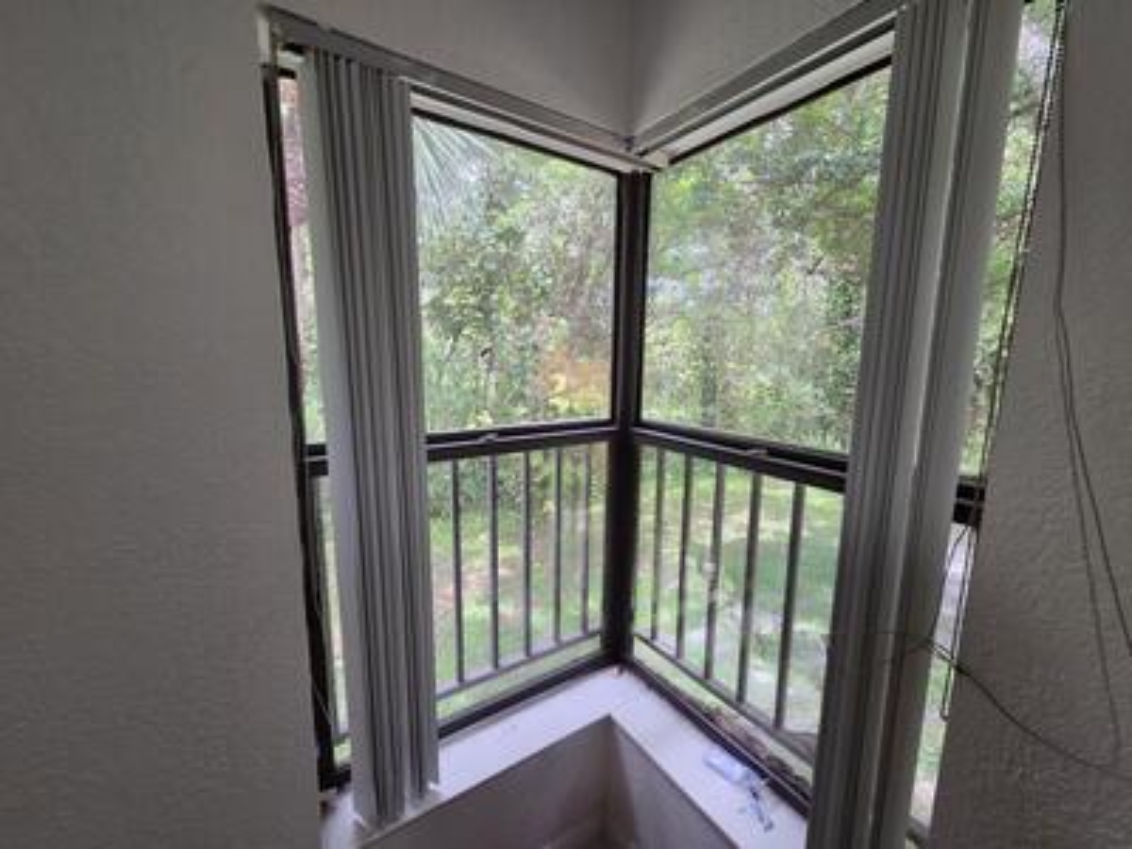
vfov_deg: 89.9
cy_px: 424
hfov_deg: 106.2
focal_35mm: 13
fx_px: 425
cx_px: 566
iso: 160
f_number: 2.2
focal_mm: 2.2
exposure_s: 1/60
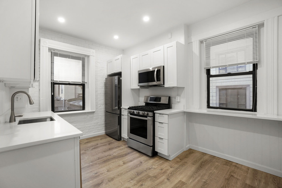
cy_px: 94
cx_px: 141
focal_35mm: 15
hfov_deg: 100.4
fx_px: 118
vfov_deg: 77.3
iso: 320
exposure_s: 1/6
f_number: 7.1
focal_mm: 10
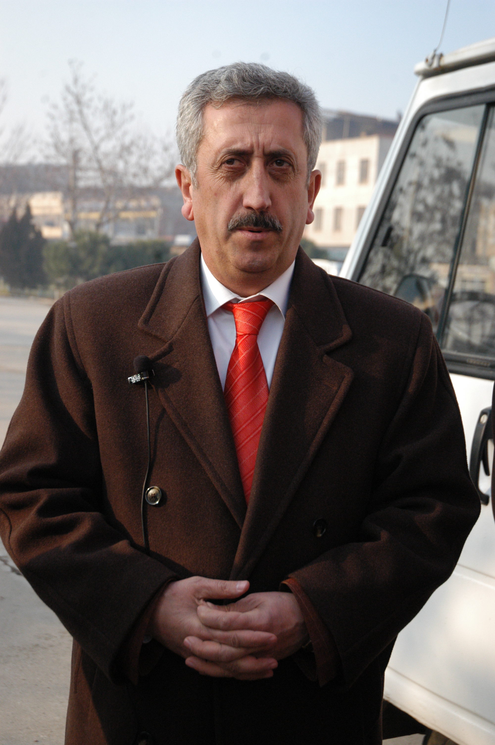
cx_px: 248
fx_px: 1178
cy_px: 372
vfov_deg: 35.1
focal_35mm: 57
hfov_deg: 23.7
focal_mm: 38
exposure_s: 1/1500
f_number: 4.5
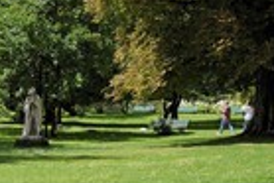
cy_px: 2
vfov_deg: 9.4
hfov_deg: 14.0
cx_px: 16
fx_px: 1105
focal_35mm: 145
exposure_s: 1/160
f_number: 9
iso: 200
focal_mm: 48
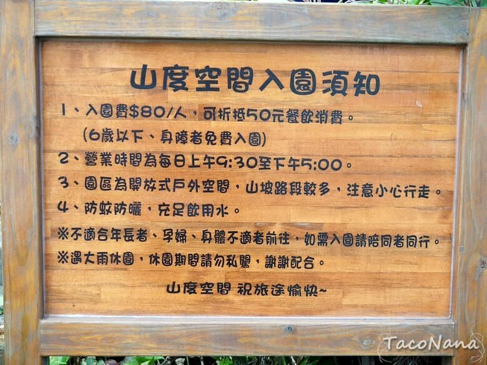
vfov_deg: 29.1
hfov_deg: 38.2
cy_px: 182
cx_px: 244
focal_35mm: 50
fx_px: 703
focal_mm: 25
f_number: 1.8
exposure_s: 1/200
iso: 200
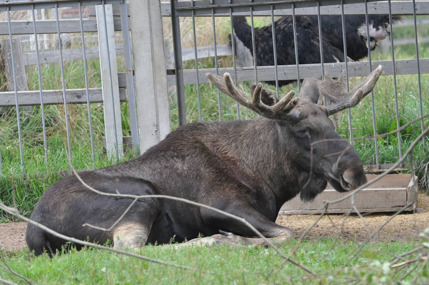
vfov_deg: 5.1
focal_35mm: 270
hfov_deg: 7.6
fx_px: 3214
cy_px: 142
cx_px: 214
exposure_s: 1/640
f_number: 5
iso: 800
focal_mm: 180
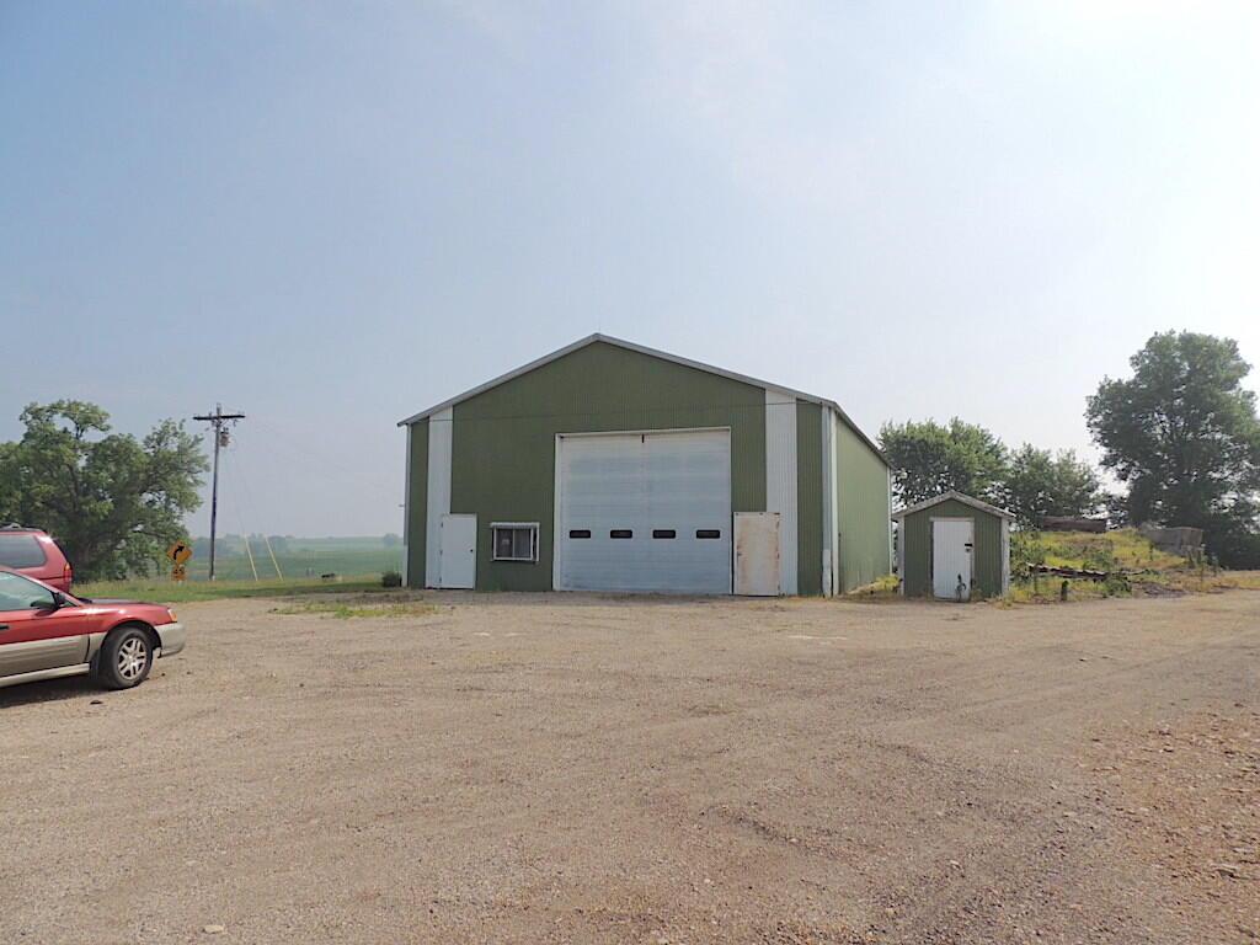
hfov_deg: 71.6
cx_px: 630
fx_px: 874
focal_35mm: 24
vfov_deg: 56.8
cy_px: 472
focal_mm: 4.3
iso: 100
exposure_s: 1/1250
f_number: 3.7
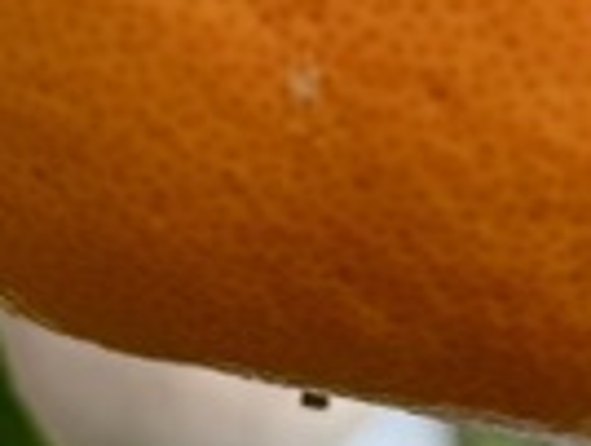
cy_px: -212
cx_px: 353
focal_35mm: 100
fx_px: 1710
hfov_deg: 19.6
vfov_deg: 14.0
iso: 40
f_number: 1.8
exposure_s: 1/121
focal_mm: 3.99
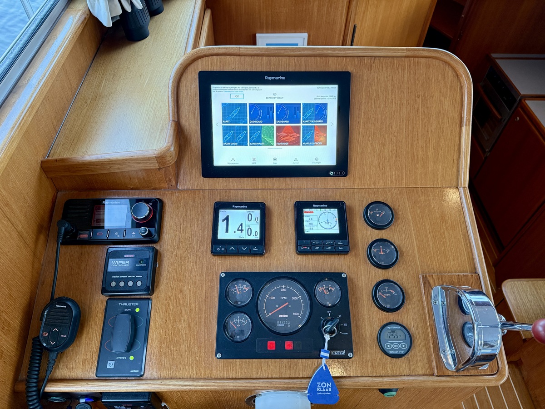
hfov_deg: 71.6
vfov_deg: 56.8
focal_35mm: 24
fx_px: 378
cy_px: 204
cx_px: 272
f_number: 1.78
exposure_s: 1/60
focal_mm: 6.76
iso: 400
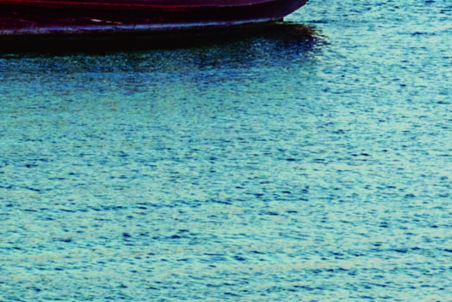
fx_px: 6837
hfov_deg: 3.8
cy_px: -308
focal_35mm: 544
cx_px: -367
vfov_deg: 2.5
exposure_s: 1/40
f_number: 8
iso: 100
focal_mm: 75
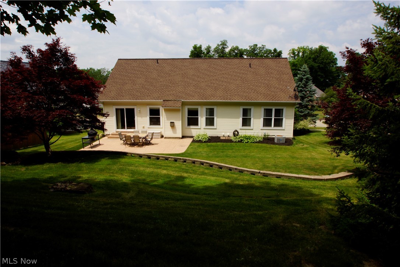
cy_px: 134
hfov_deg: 77.3
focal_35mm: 22
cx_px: 200
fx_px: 250
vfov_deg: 56.1
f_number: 14
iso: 100
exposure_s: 1/80
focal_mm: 15
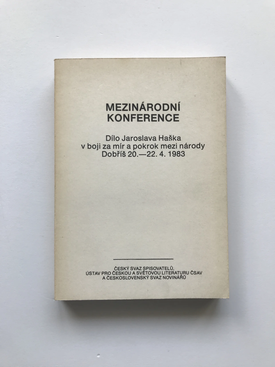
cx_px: 138
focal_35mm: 28
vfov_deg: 63.4
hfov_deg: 49.7
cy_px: 184
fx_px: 297
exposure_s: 1/100
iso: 25
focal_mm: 3.99
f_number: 1.8
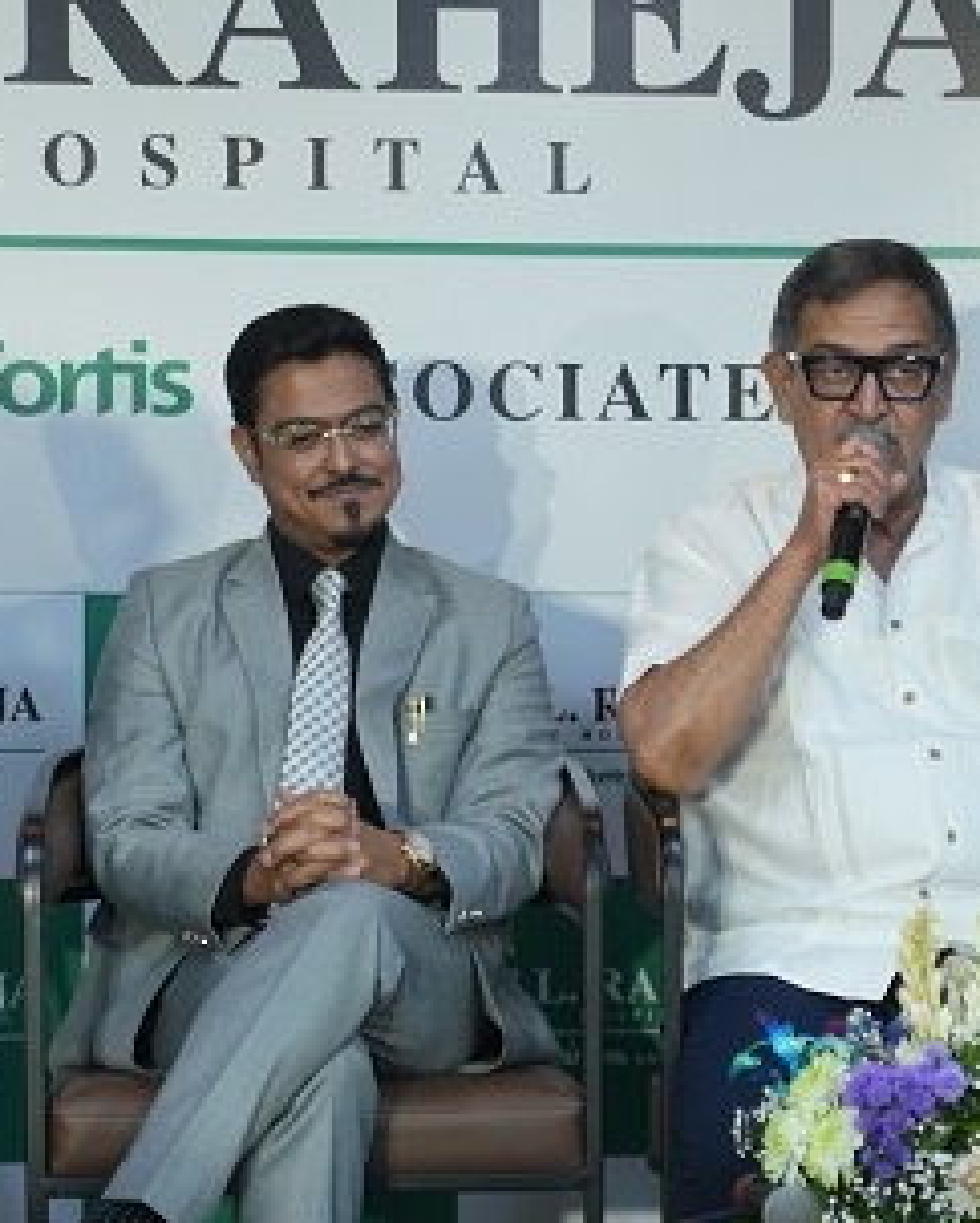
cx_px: 676
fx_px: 5505
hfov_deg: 10.2
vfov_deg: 12.7
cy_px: 680
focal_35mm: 152
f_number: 3.2
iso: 800
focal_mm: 70
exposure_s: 1/160
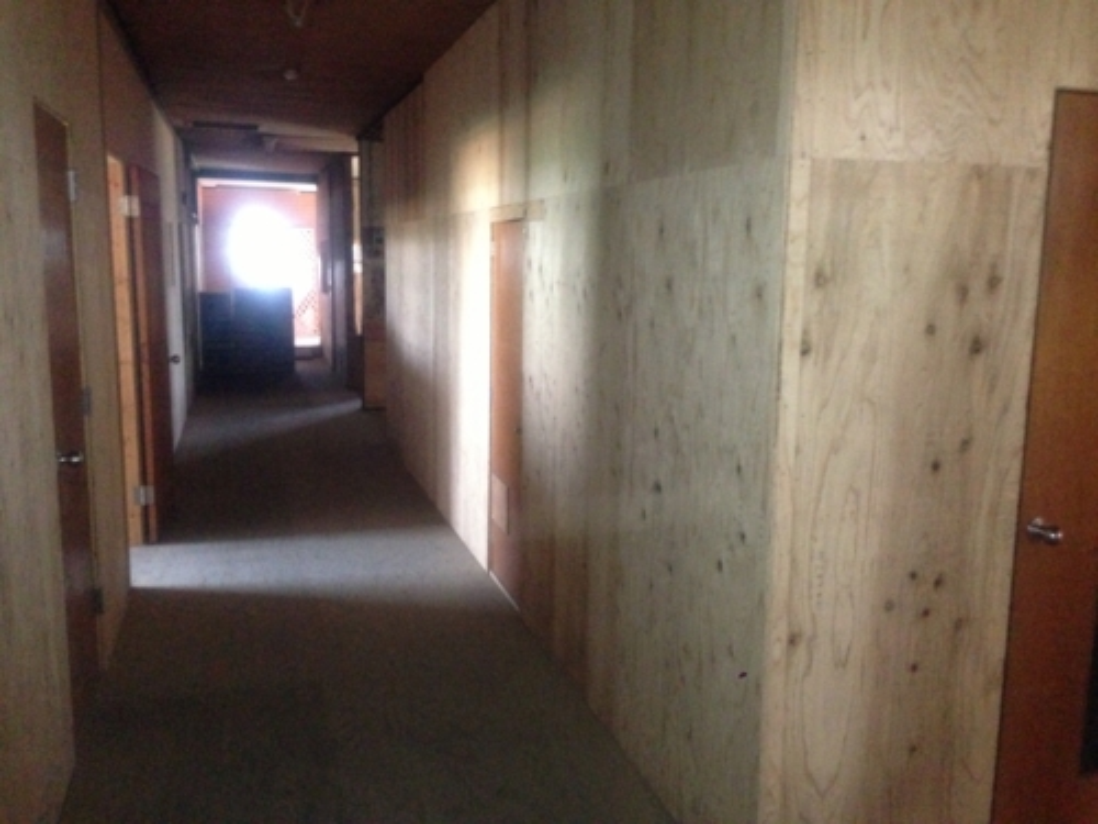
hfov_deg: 55.4
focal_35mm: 33
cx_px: 549
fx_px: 1047
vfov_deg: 42.9
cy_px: 412
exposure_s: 1/16
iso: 800
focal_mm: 4.13
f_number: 2.4
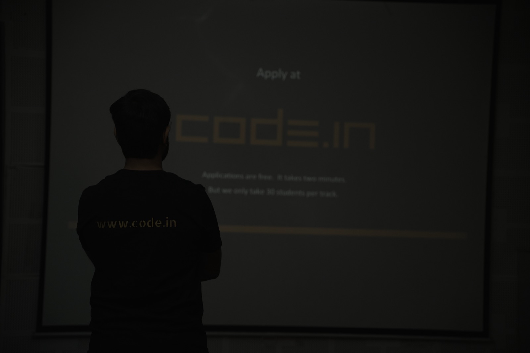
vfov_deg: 18.7
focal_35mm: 73
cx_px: 265
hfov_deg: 27.8
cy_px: 176
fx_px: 1070
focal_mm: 72.7
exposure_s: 1/60
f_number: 2.8
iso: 500
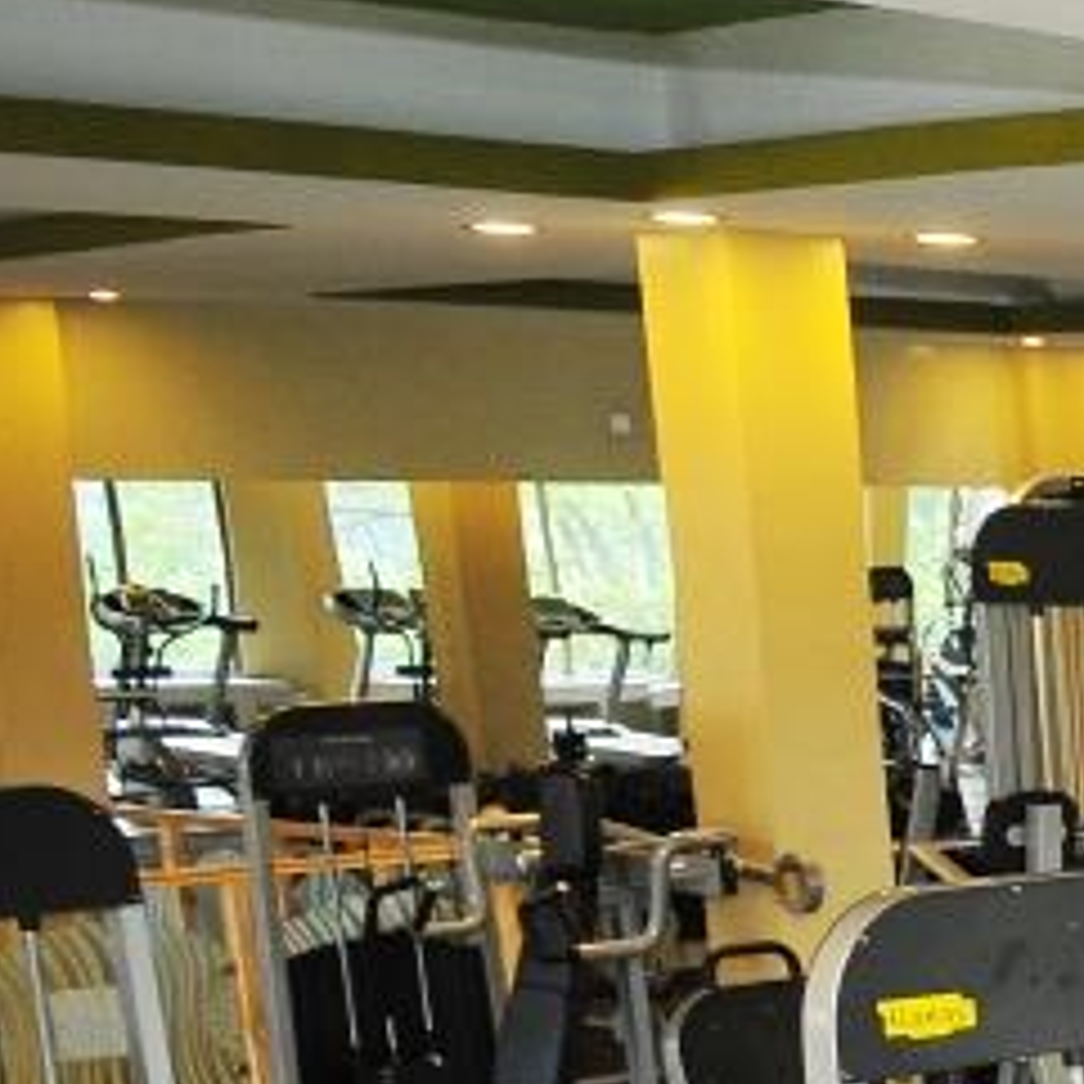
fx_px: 3252
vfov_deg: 17.7
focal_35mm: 92
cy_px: 1408
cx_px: 2213
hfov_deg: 15.1
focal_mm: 17
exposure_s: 1/60
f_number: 5.6
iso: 500
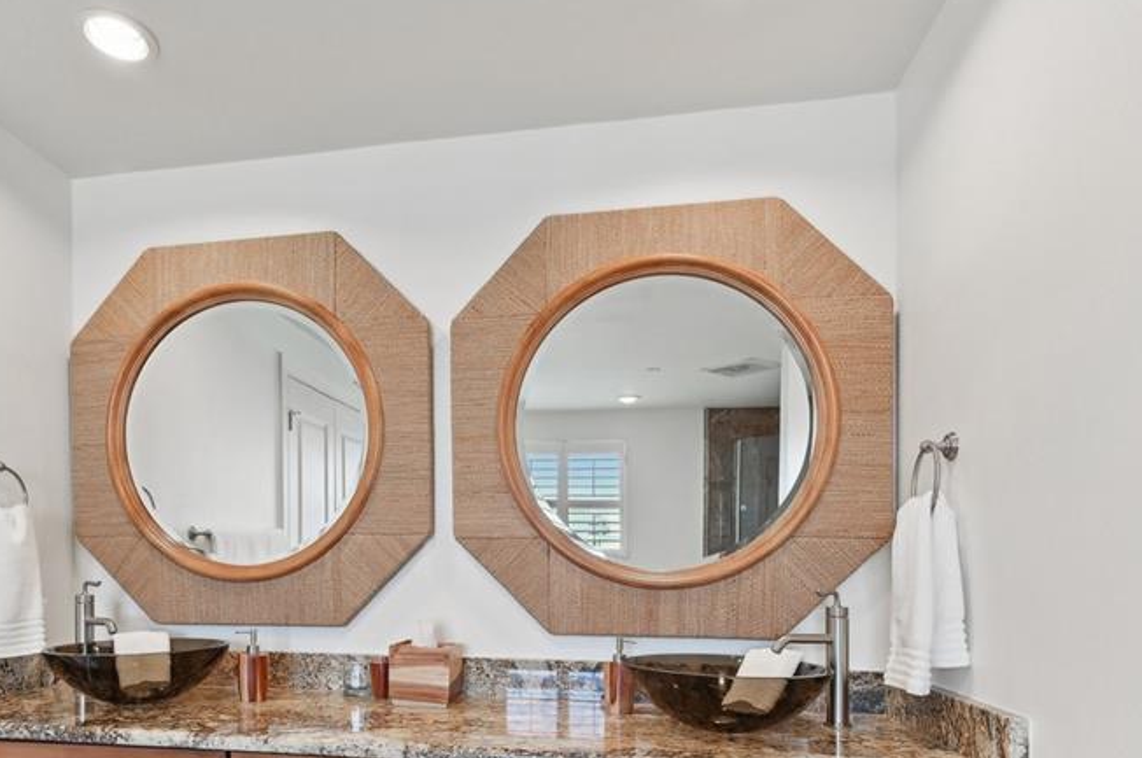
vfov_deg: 54.4
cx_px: 483
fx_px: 697
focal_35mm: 22
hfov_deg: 78.1
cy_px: 571
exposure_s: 1/40
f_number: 8
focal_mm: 14
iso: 400
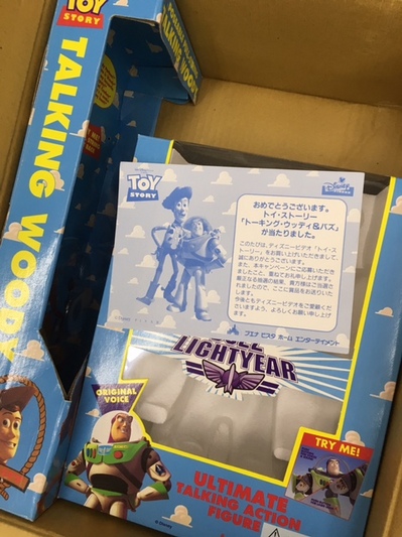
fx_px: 450
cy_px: 268
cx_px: 201
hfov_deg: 48.2
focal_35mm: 29
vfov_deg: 61.7
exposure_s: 1/33
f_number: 2.2
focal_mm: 4.15
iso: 50
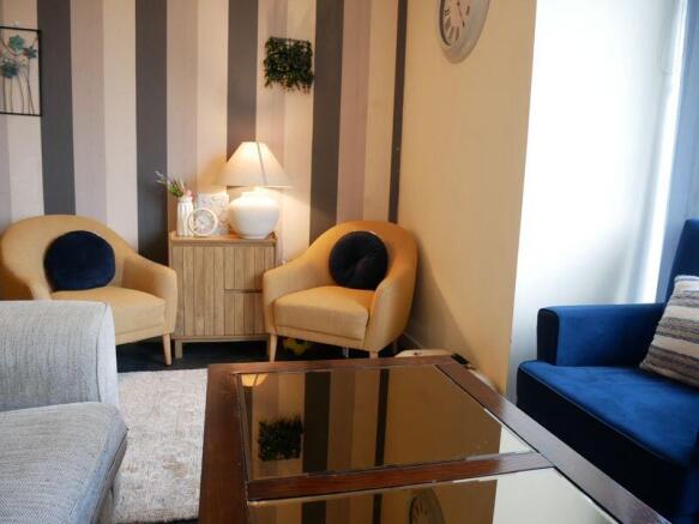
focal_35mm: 24
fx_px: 485
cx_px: 350
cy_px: 262
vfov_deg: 56.8
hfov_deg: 71.6
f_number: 3.5
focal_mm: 12
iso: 800
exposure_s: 1/60
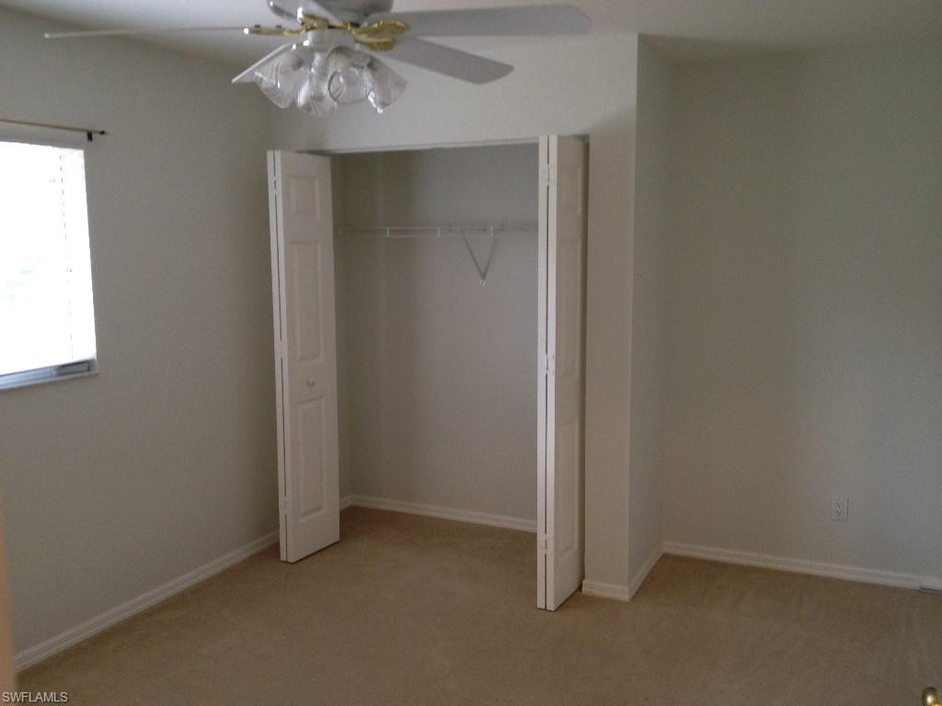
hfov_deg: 52.6
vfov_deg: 40.7
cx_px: 471
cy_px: 353
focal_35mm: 35
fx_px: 952
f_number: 2.4
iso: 160
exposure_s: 1/20
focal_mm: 4.28
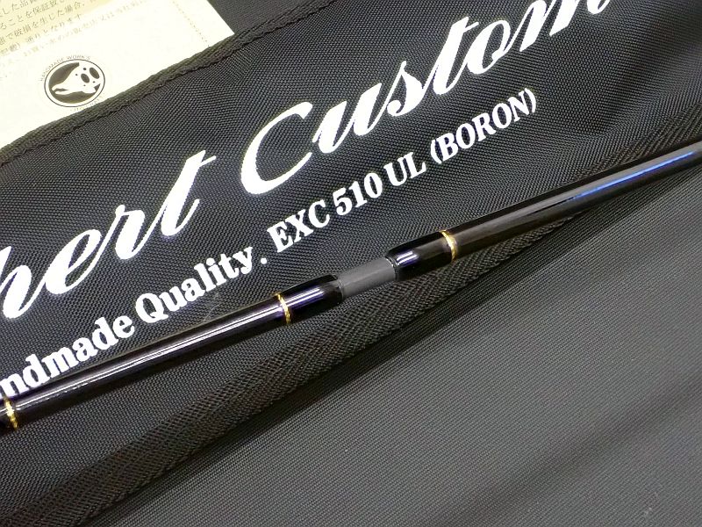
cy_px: 264
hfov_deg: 43.9
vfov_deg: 33.6
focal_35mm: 43
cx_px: 351
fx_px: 872
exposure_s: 1/30
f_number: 4
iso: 1600
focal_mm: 7.86
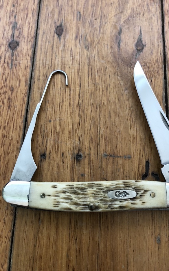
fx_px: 221
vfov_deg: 62.9
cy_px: 136
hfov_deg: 41.6
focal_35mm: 30
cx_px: 101
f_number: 1.8
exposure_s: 1/15
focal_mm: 3.99
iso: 40
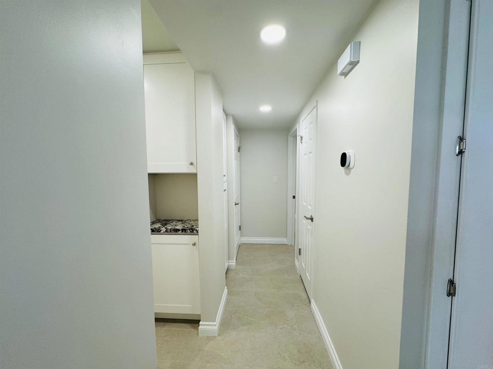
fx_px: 199
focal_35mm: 14
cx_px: 246
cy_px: 184
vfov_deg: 85.7
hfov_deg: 102.1
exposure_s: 1/120
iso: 80
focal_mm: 2.22
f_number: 2.2
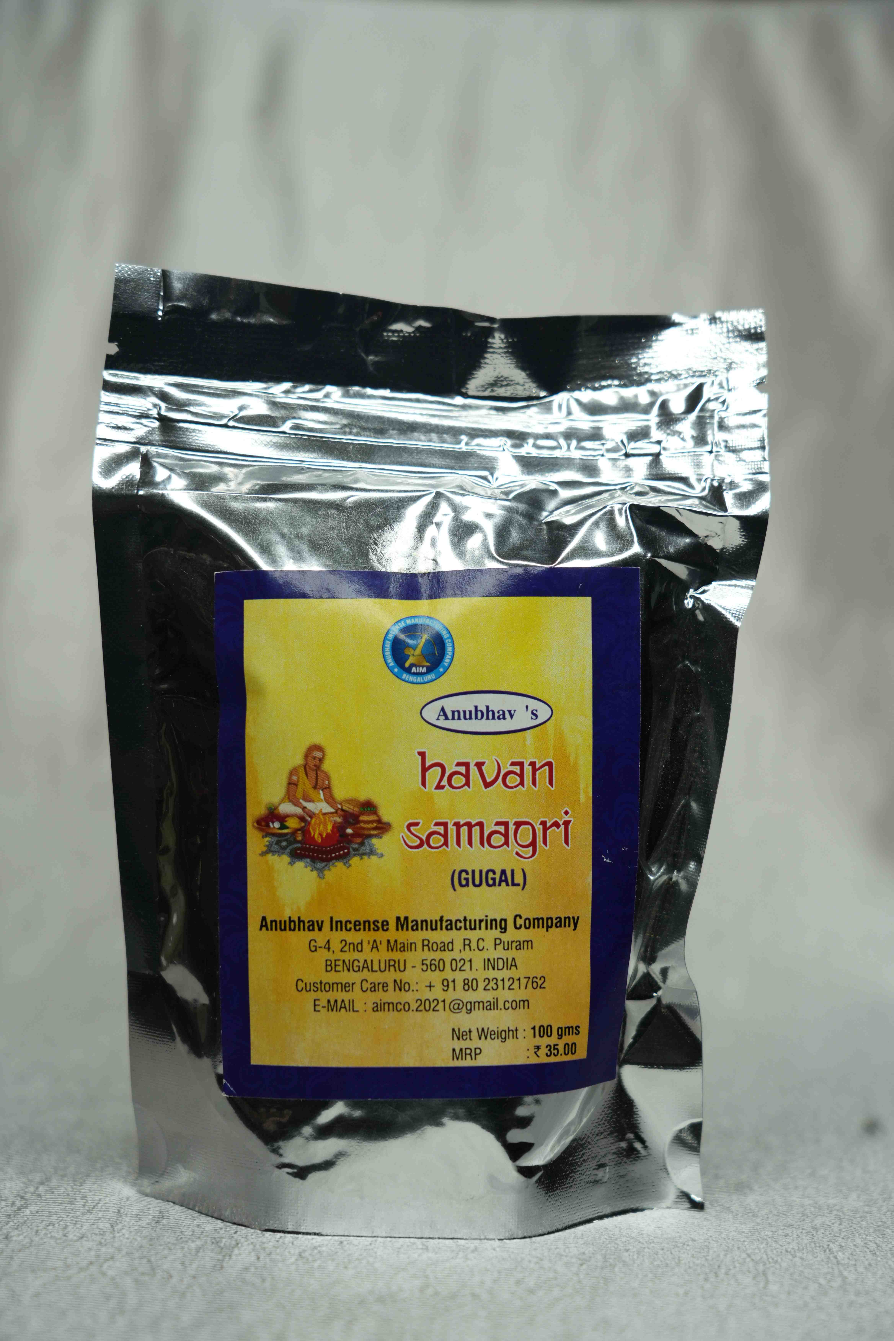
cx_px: 447
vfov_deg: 30.1
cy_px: 670
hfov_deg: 20.3
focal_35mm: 67
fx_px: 2496
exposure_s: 1/125
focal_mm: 67
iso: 250
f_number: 5
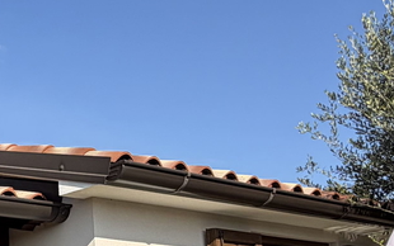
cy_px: 232
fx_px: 741
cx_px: -67
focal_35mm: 69
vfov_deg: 18.5
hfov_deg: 26.7
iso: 20
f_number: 2.2
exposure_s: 1/770
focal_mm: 2.22
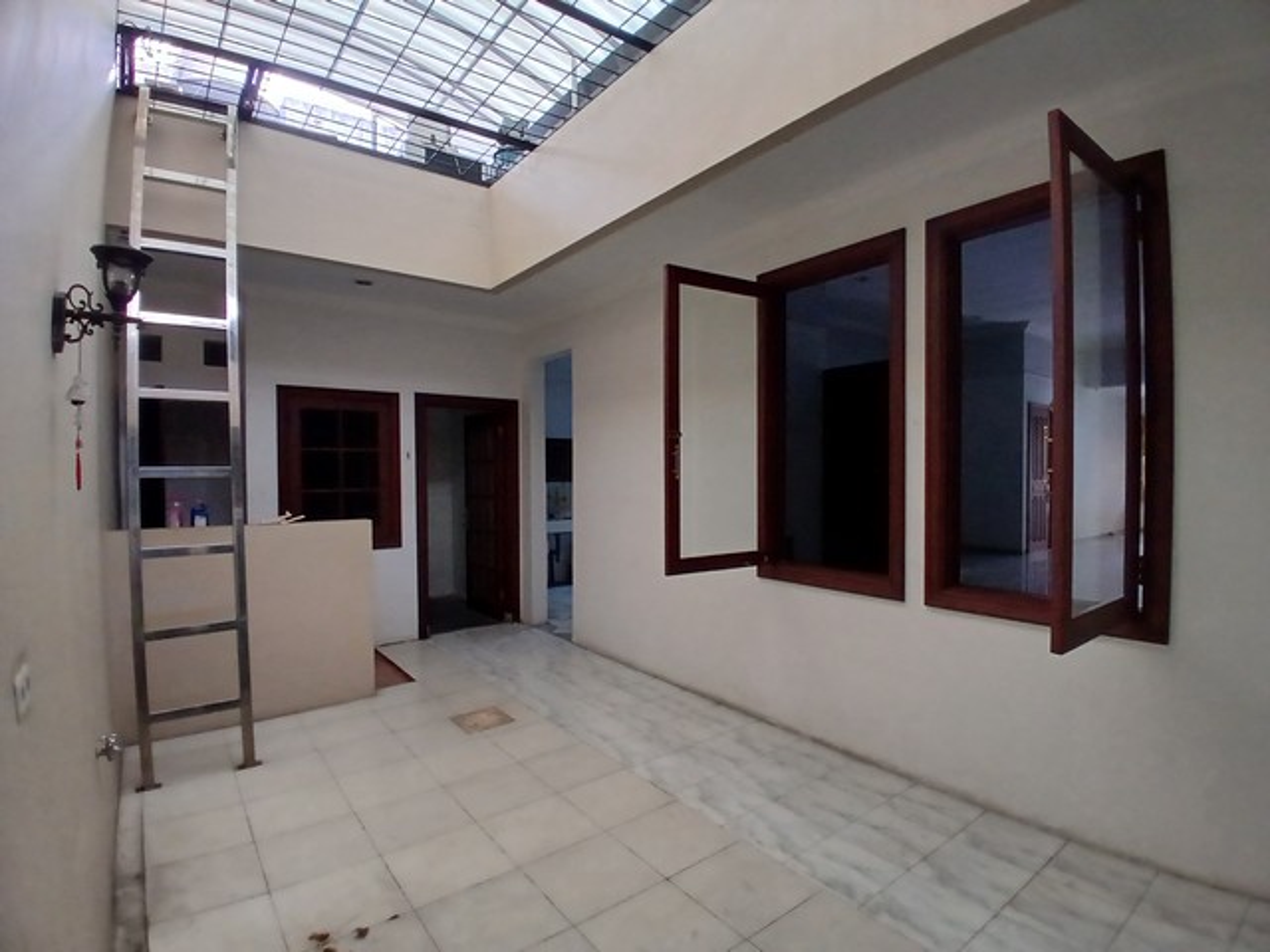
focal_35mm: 17
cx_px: 635
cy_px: 476
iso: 160
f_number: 2.2
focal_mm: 1.4
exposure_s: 1/33.3
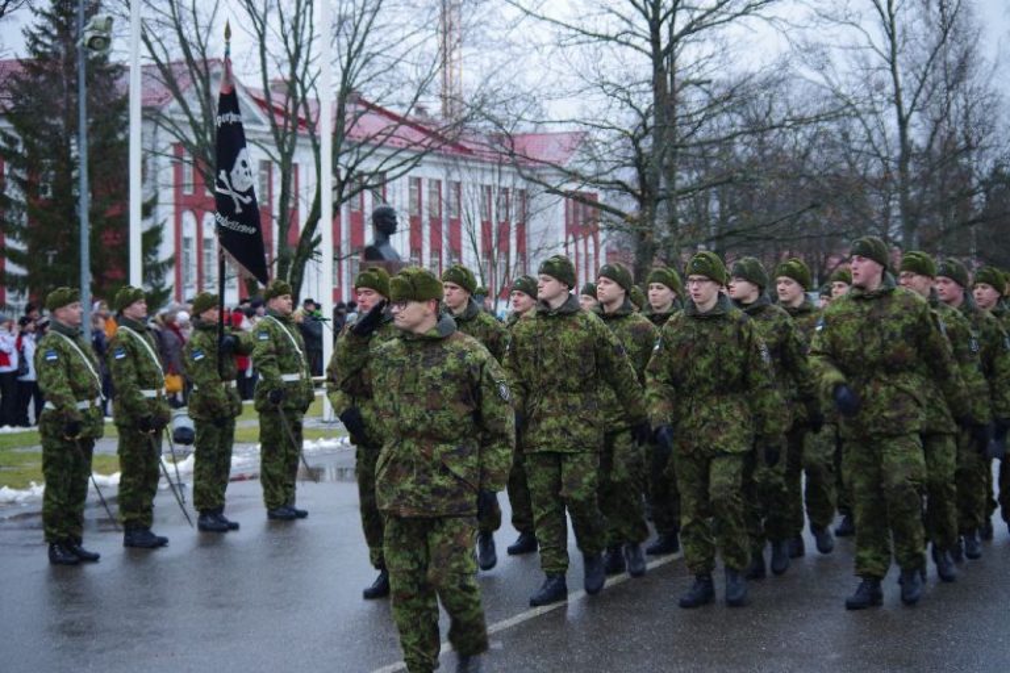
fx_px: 2104
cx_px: 505
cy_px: 336
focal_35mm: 75
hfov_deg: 27.0
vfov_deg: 18.2
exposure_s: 1/100
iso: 800
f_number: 4
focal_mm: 50
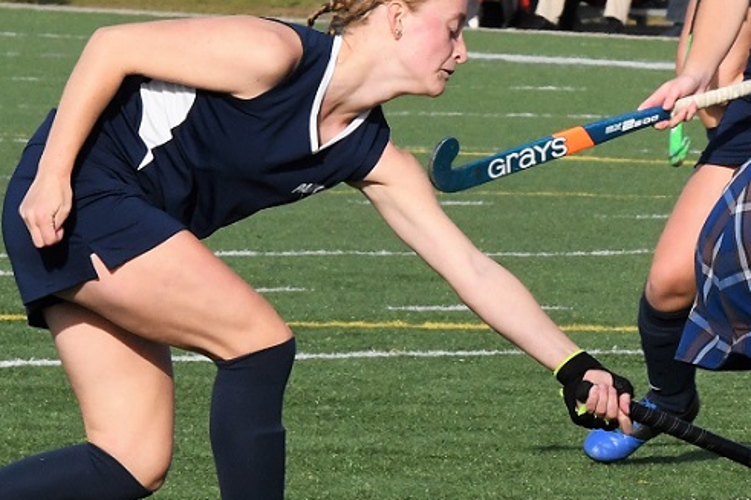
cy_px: 216
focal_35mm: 440
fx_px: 9177
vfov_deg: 3.1
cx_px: 609
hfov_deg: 4.7
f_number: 16
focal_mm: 135
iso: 1250
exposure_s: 1/1000
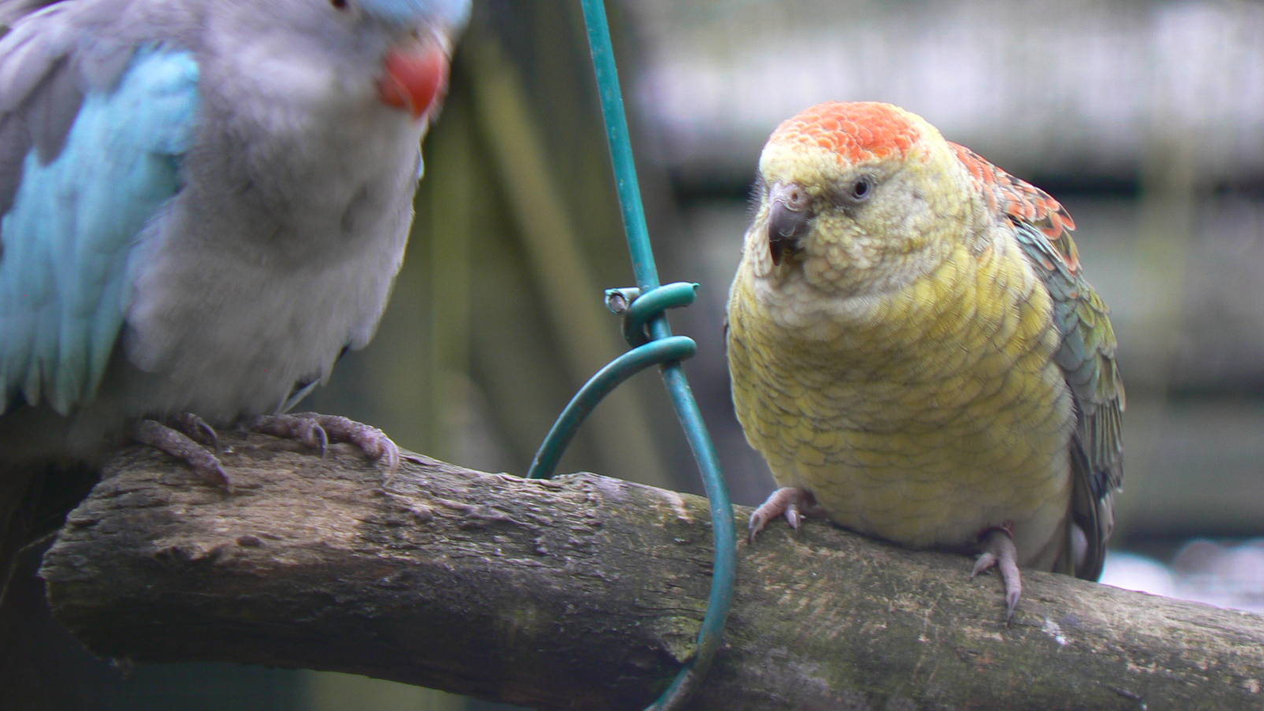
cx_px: 632
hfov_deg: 6.5
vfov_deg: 3.6
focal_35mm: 334
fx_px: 11193
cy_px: 304
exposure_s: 1/30
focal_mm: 51
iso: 80
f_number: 3.3
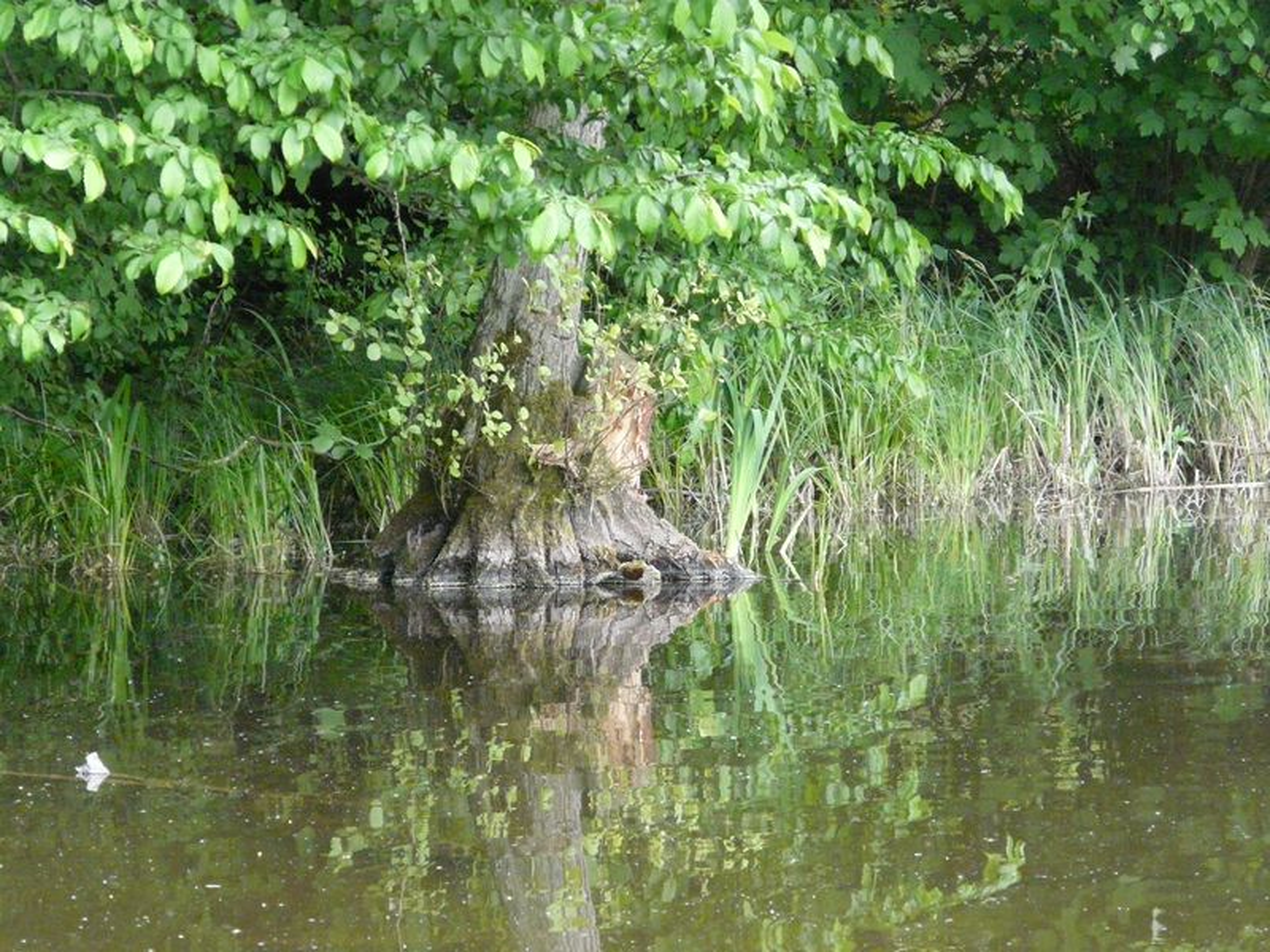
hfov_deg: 11.3
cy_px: 476
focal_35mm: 175
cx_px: 635
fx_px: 6420
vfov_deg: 8.5
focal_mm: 28.8
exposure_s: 1/200
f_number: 3.6
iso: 800
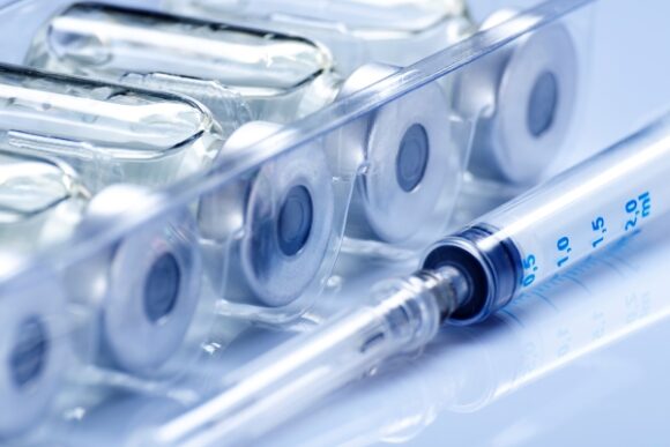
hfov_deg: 8.1
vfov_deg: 5.4
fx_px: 4747
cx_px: 335
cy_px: 224
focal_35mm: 255
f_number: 8
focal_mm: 170
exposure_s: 1/200
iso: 100
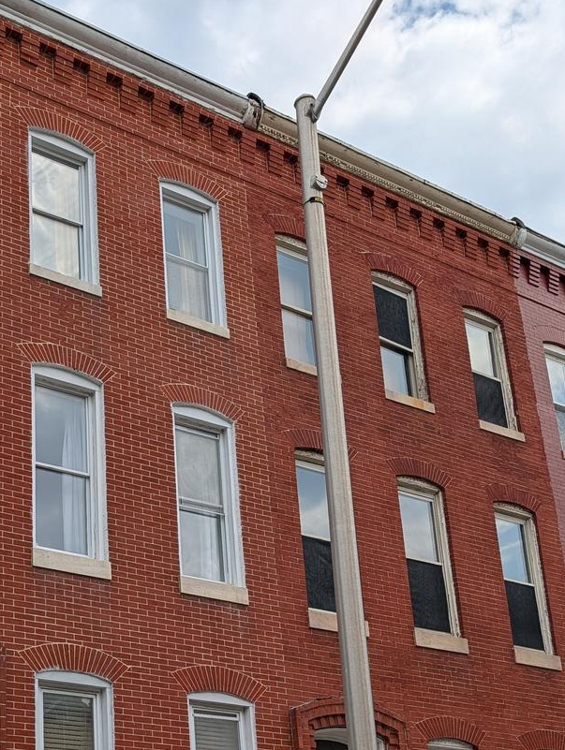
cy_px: 616
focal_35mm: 46
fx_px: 999
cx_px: 67
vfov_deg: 39.3
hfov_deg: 30.3
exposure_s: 1/1678
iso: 19
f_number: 1.68
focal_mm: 6.9
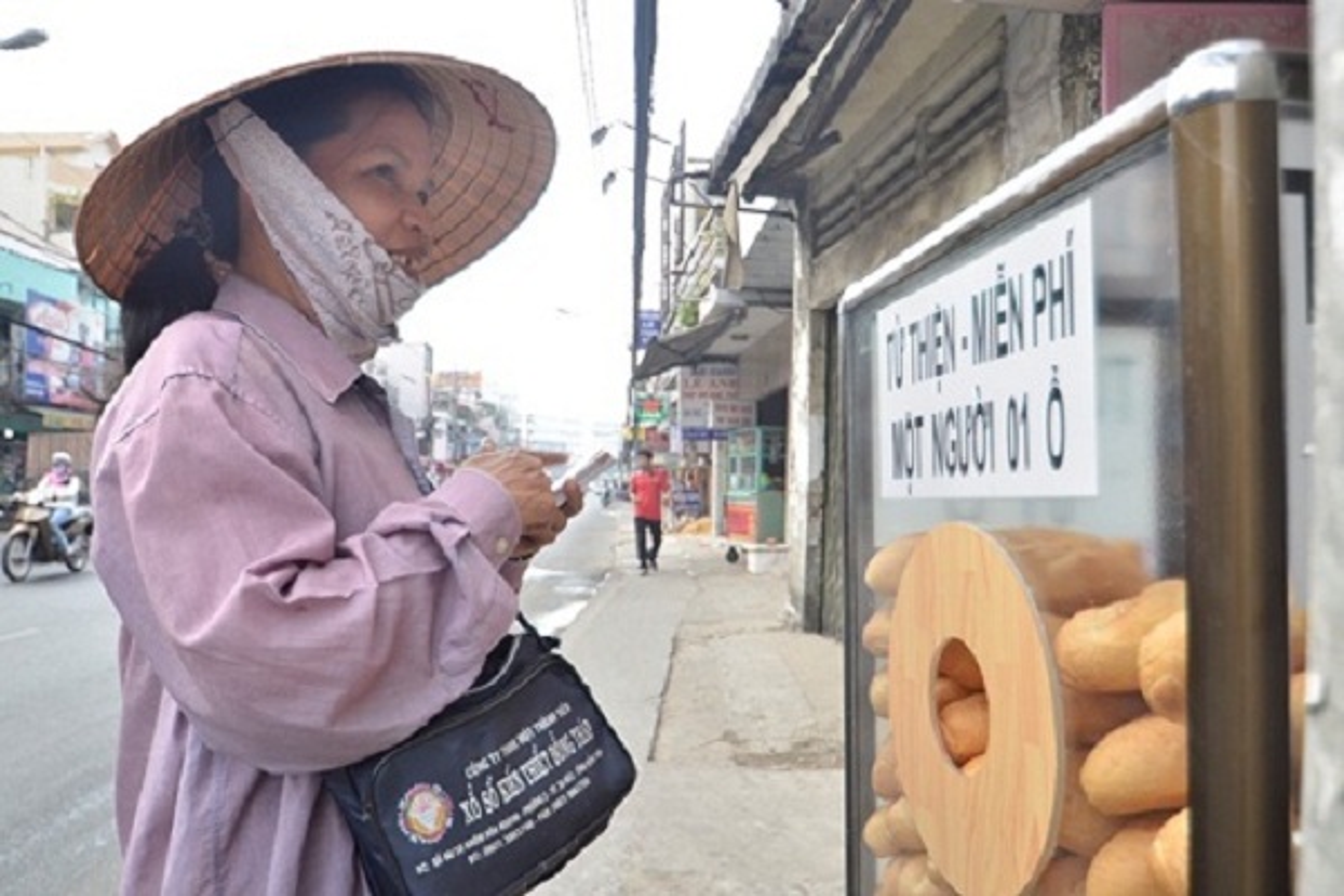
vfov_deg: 50.4
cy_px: 448
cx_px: 672
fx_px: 952
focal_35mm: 26
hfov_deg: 70.4
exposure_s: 1/250
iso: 160
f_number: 4.2
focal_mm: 17
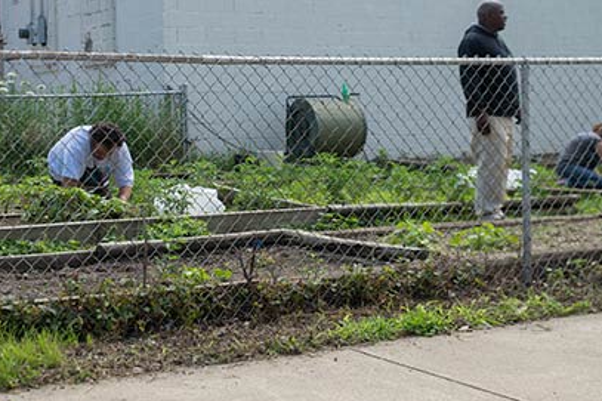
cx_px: 284
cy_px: 119
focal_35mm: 57
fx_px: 953
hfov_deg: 35.1
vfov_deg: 23.6
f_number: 4.8
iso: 200
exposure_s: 1/2000
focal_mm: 40
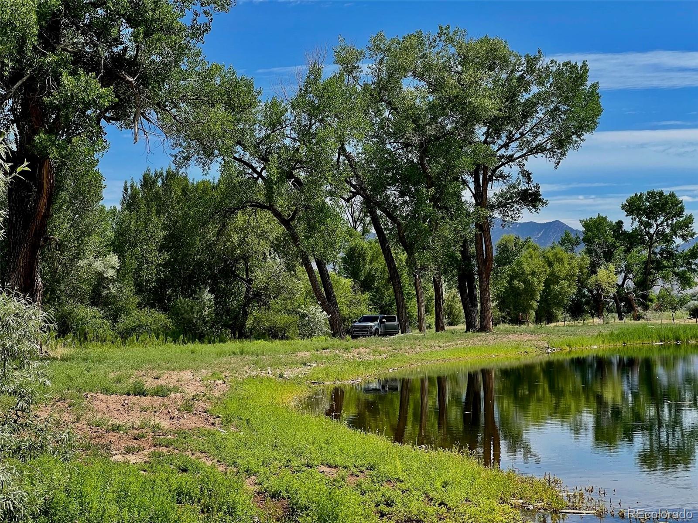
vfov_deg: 19.1
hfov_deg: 25.3
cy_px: 262
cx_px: 349
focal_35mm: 77
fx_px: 1553
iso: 32
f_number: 2.8
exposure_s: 1/664
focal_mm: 9
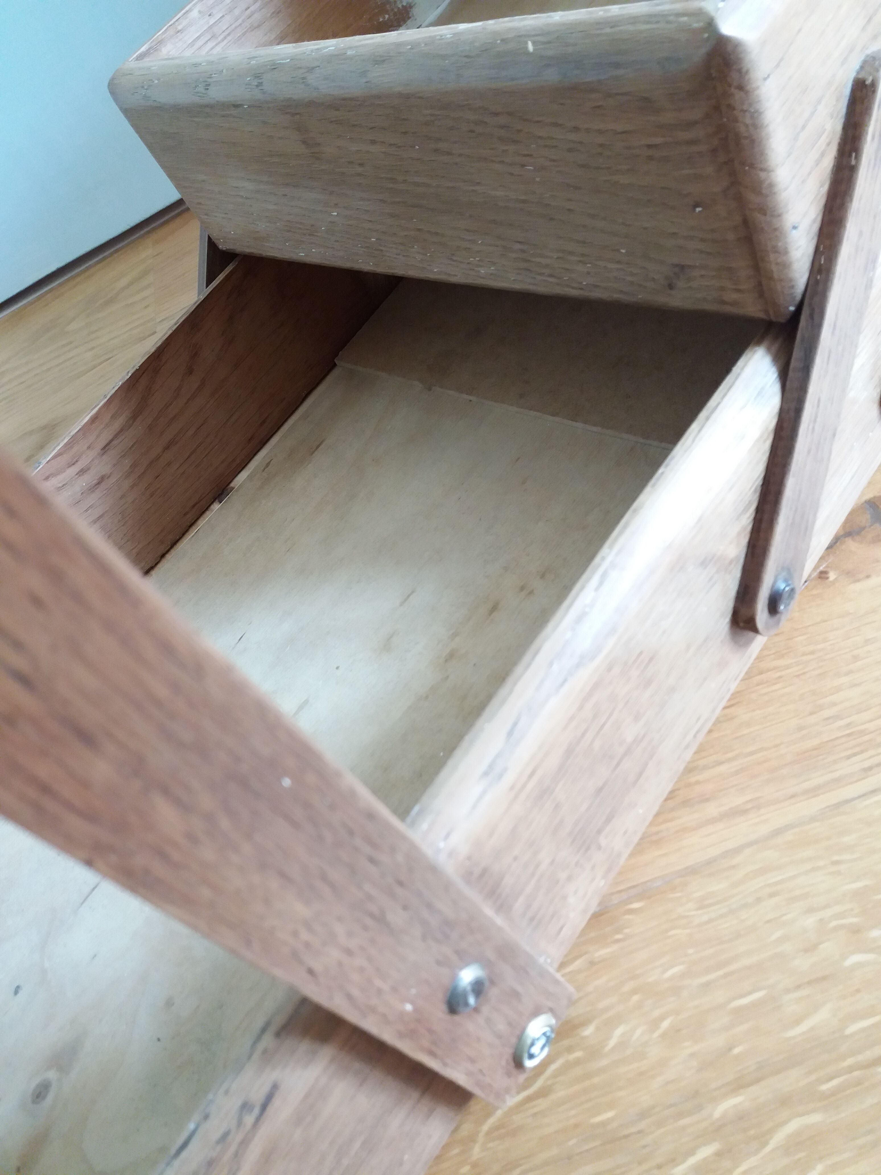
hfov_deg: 49.7
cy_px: 588
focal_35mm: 28
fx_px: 950
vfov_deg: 63.4
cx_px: 440
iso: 160
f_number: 1.9
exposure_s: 1/33
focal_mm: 3.7
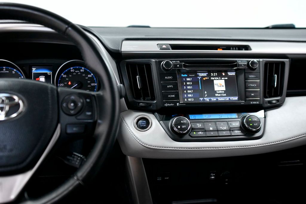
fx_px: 340
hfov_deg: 48.5
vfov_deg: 33.4
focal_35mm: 40
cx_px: 153
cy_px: 102
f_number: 3.5
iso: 2500
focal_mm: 40
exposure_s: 1/320
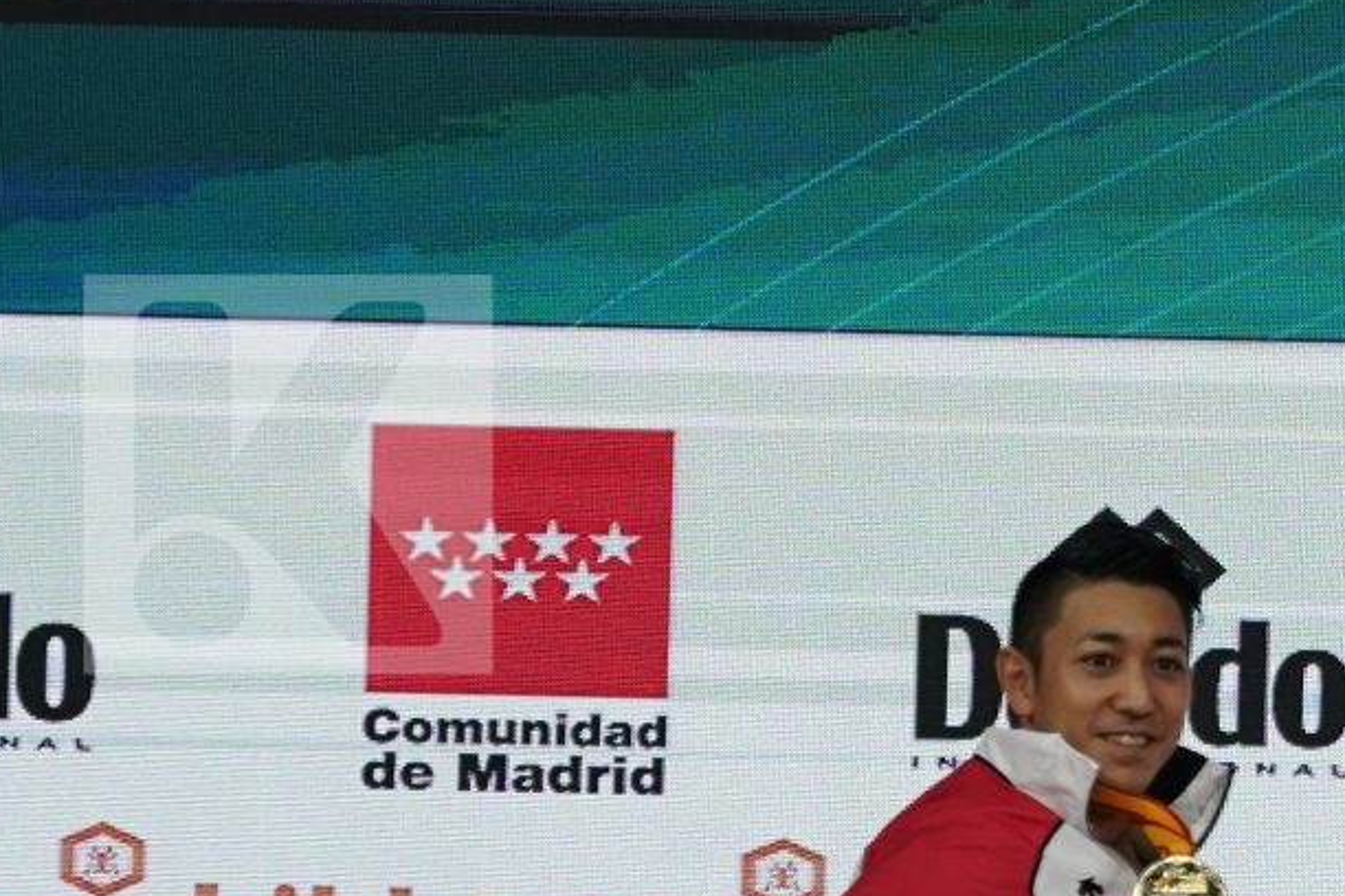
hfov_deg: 6.6
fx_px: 11544
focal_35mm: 309
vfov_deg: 4.4
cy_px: 1252
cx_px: 1778
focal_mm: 70
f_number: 2.8
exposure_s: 1/250
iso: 1000
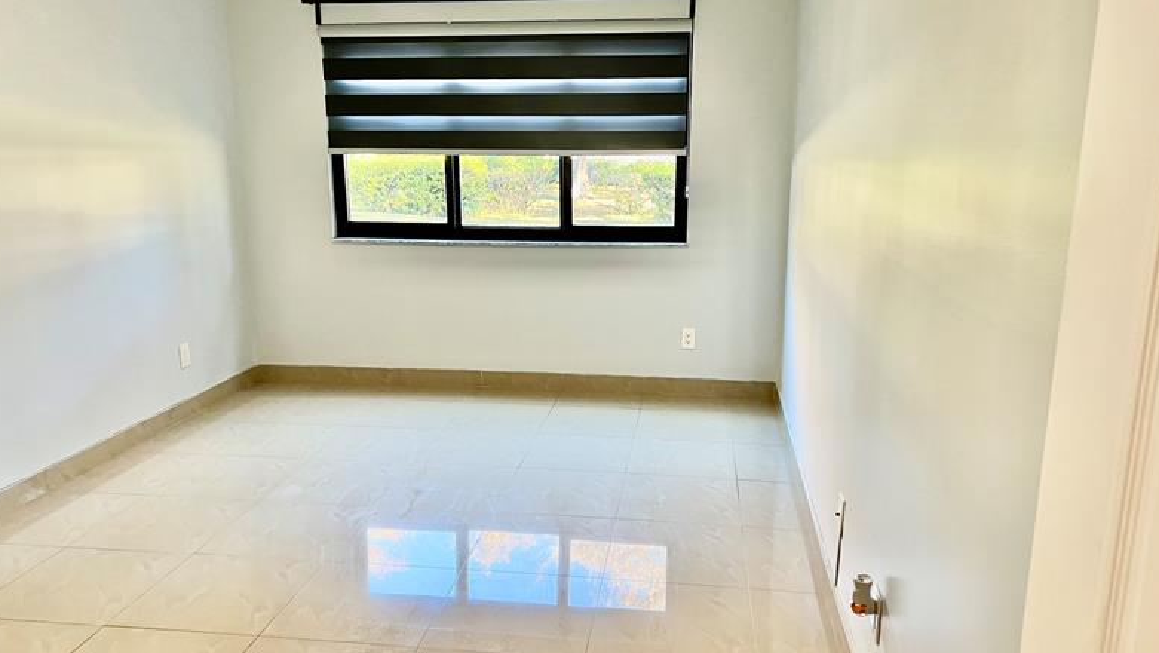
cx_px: 583
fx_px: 892
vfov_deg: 40.2
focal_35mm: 29
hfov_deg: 66.0
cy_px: 338
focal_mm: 5.7
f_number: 1.5
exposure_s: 1/60
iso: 125
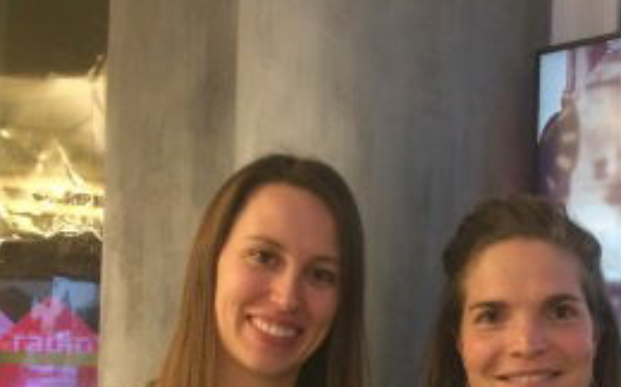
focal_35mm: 59
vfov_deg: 21.1
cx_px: 511
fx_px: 998
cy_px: 405
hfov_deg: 33.4
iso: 320
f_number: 2.2
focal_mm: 4.15
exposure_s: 1/20
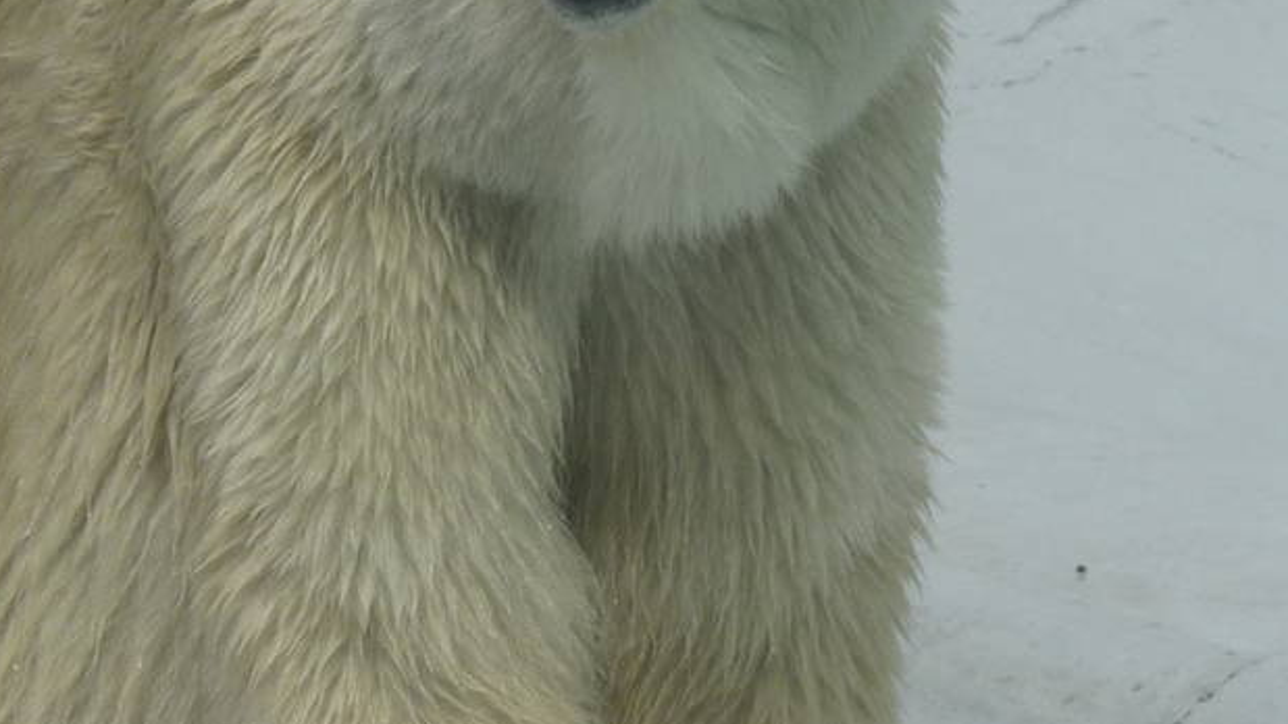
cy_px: 206
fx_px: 16357
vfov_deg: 2.5
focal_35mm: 479
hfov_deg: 4.5
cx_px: 175
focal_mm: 29.1
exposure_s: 1/640
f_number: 4.8
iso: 100
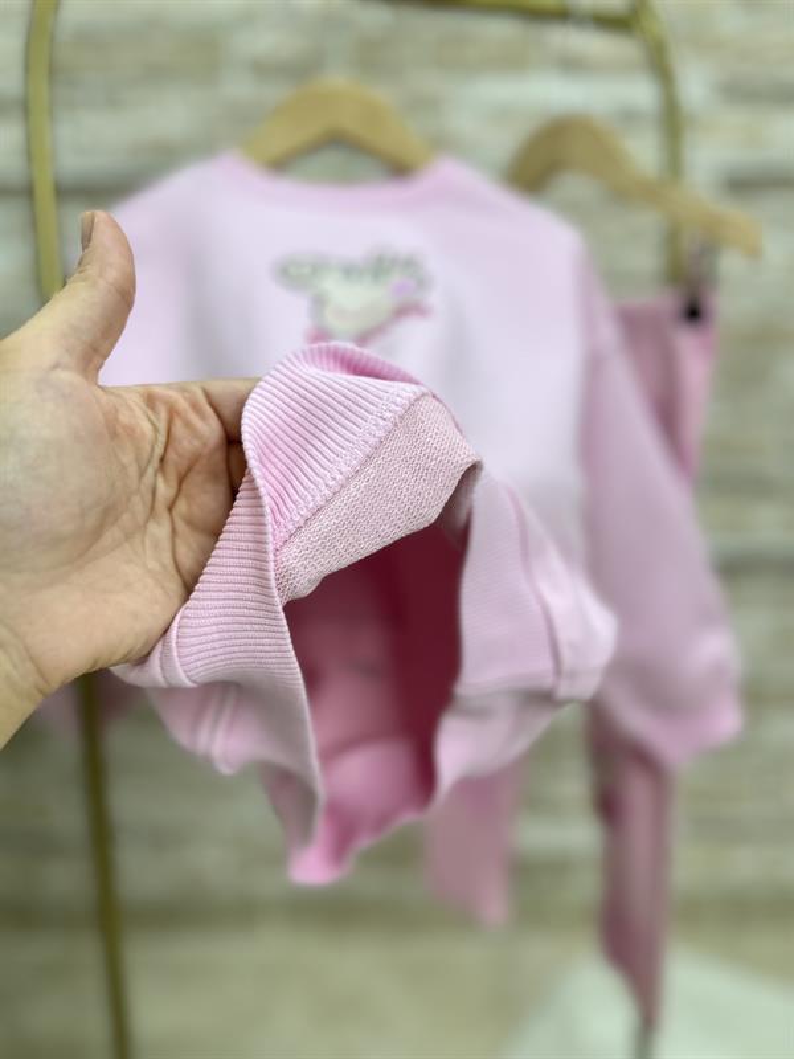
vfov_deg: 71.6
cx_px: 397
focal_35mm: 24
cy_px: 530
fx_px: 734
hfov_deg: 56.8
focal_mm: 6.86
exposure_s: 1/100
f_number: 1.78
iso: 64
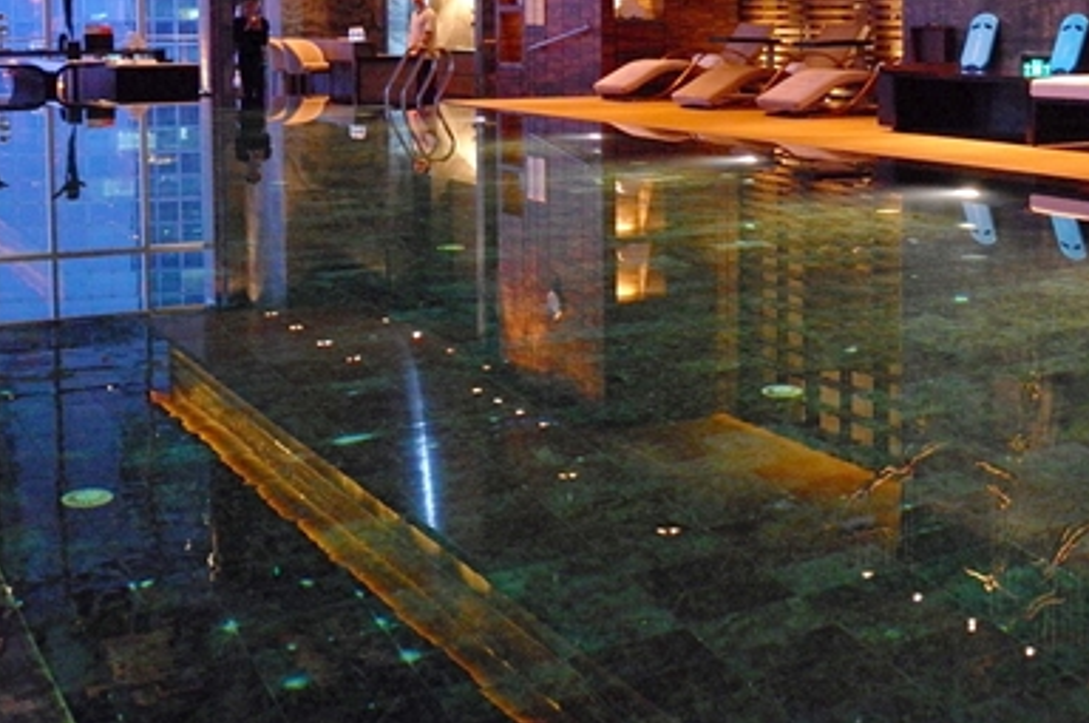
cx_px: 746
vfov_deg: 22.2
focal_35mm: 60
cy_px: 123
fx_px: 1813
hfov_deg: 33.1
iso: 3200
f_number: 2.8
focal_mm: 24
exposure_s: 1/30
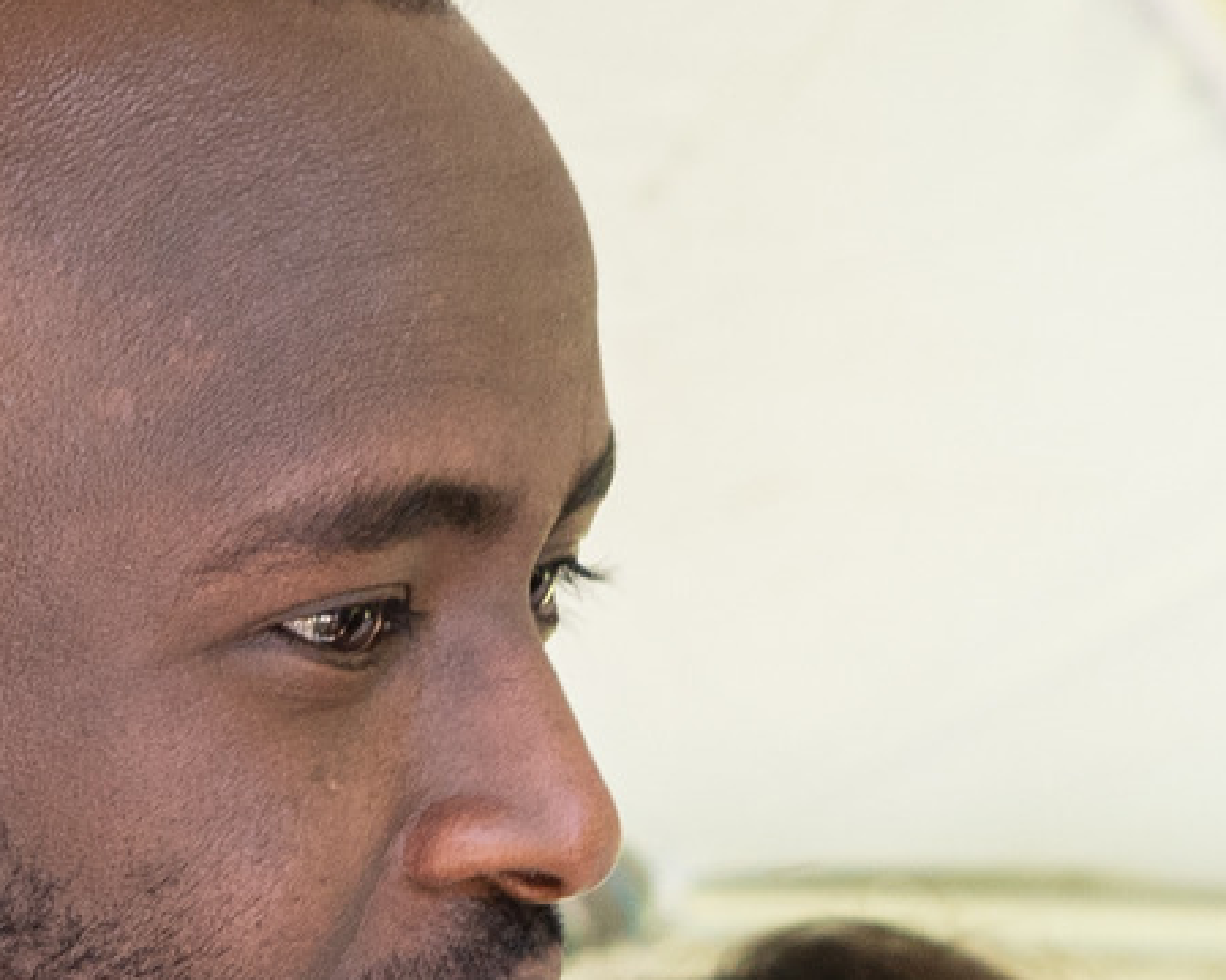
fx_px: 8636
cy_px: 2276
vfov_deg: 6.2
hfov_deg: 8.0
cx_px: -648
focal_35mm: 238
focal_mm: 38
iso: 800
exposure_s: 1/100
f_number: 6.3
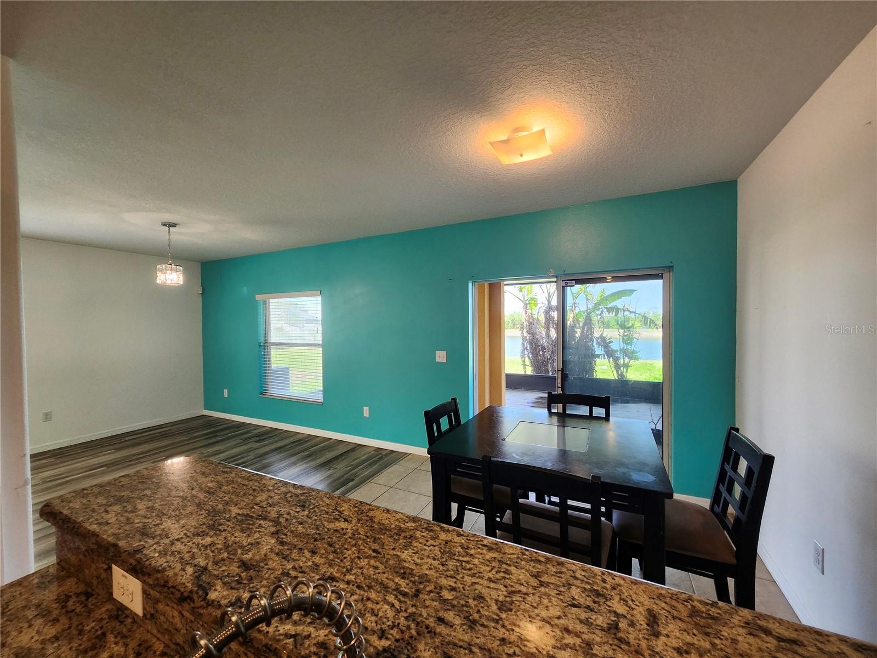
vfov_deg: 89.9
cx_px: 438
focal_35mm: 13
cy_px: 329
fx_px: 329
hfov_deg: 106.2
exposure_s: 1/60
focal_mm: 1.74
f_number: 2.2
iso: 160
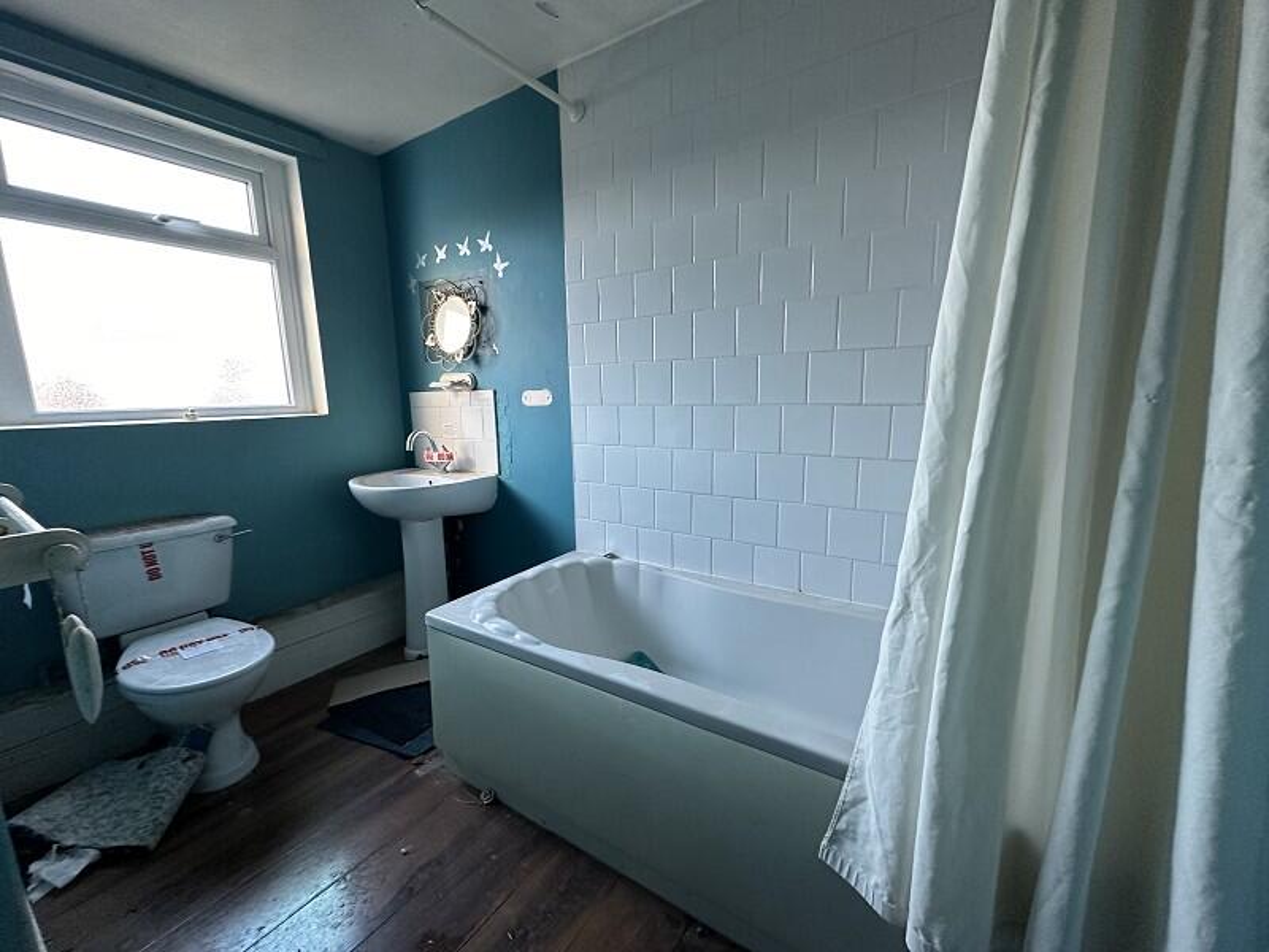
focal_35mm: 14
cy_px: 476
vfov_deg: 85.7
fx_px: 513
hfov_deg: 102.1
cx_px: 634
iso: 320
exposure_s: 1/62
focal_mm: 2.22
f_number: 2.2
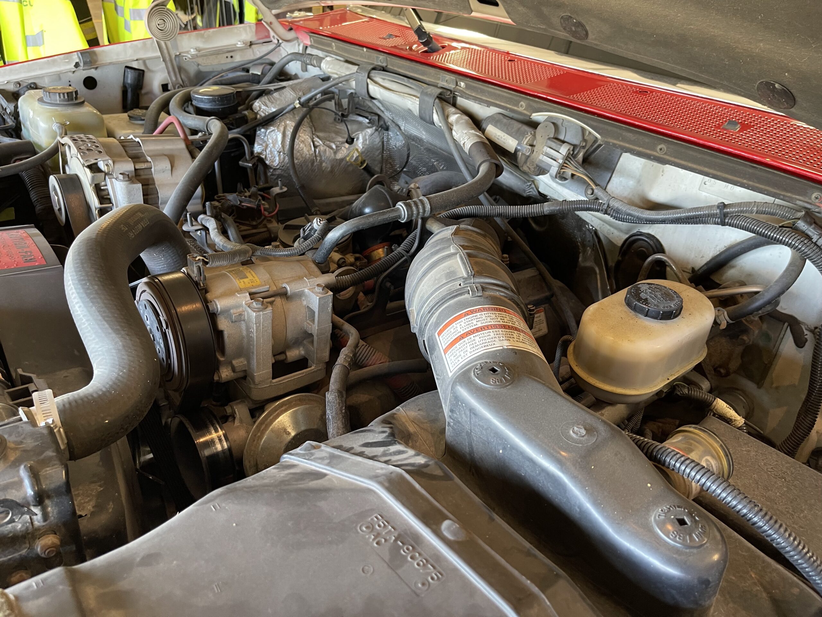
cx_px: 411
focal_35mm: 26
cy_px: 308
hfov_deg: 67.3
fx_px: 617
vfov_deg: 53.1
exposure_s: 1/60
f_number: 1.6
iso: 250
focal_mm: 5.1
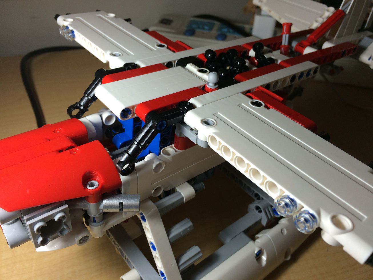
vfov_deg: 48.2
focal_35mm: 29
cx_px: 186
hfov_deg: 61.7
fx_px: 312
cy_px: 140
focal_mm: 4.15
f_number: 2.2
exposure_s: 1/120
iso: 64
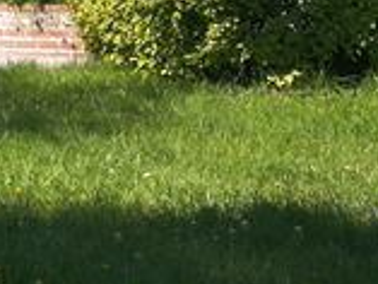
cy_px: -233
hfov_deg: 12.0
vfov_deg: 9.5
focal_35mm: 149
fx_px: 1628
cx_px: -332
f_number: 2.2
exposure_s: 1/673
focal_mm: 4.5
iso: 50
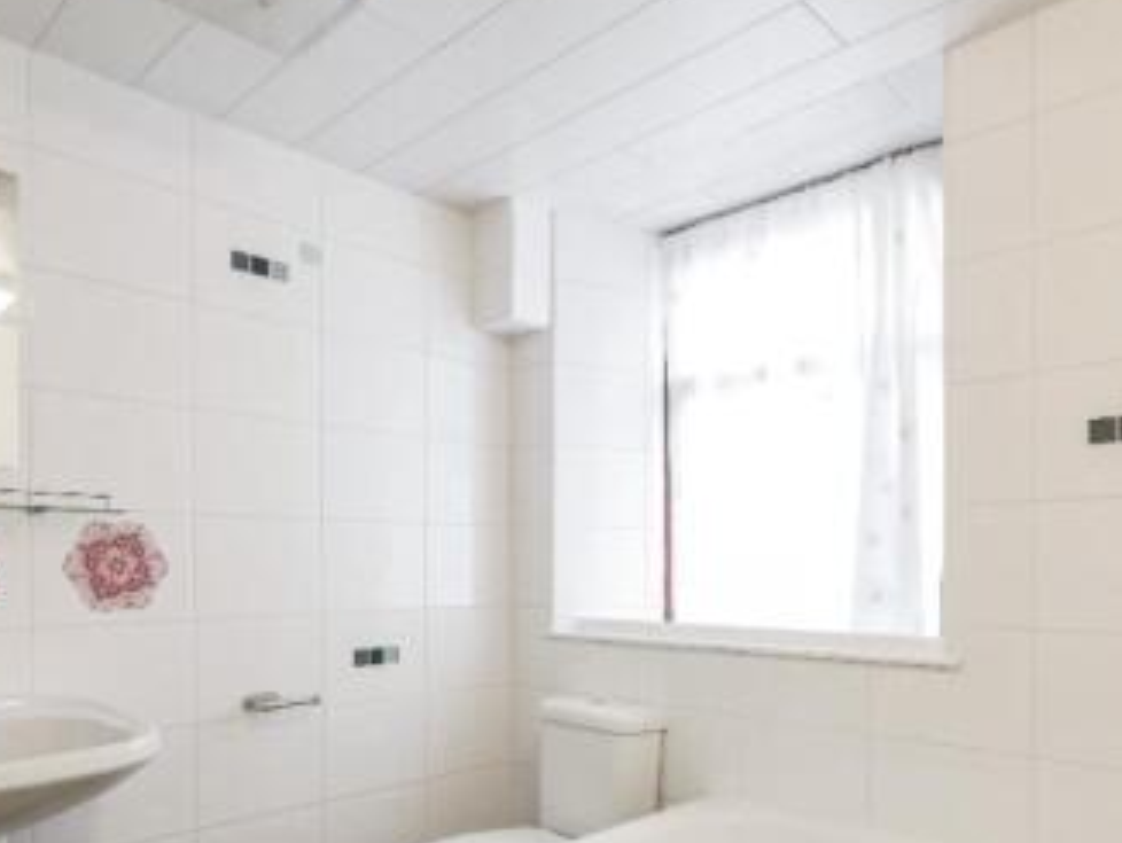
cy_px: 590
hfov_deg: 69.3
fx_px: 811
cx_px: 570
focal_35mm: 25
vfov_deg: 53.4
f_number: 4
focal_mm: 7
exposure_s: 1/60
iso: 800
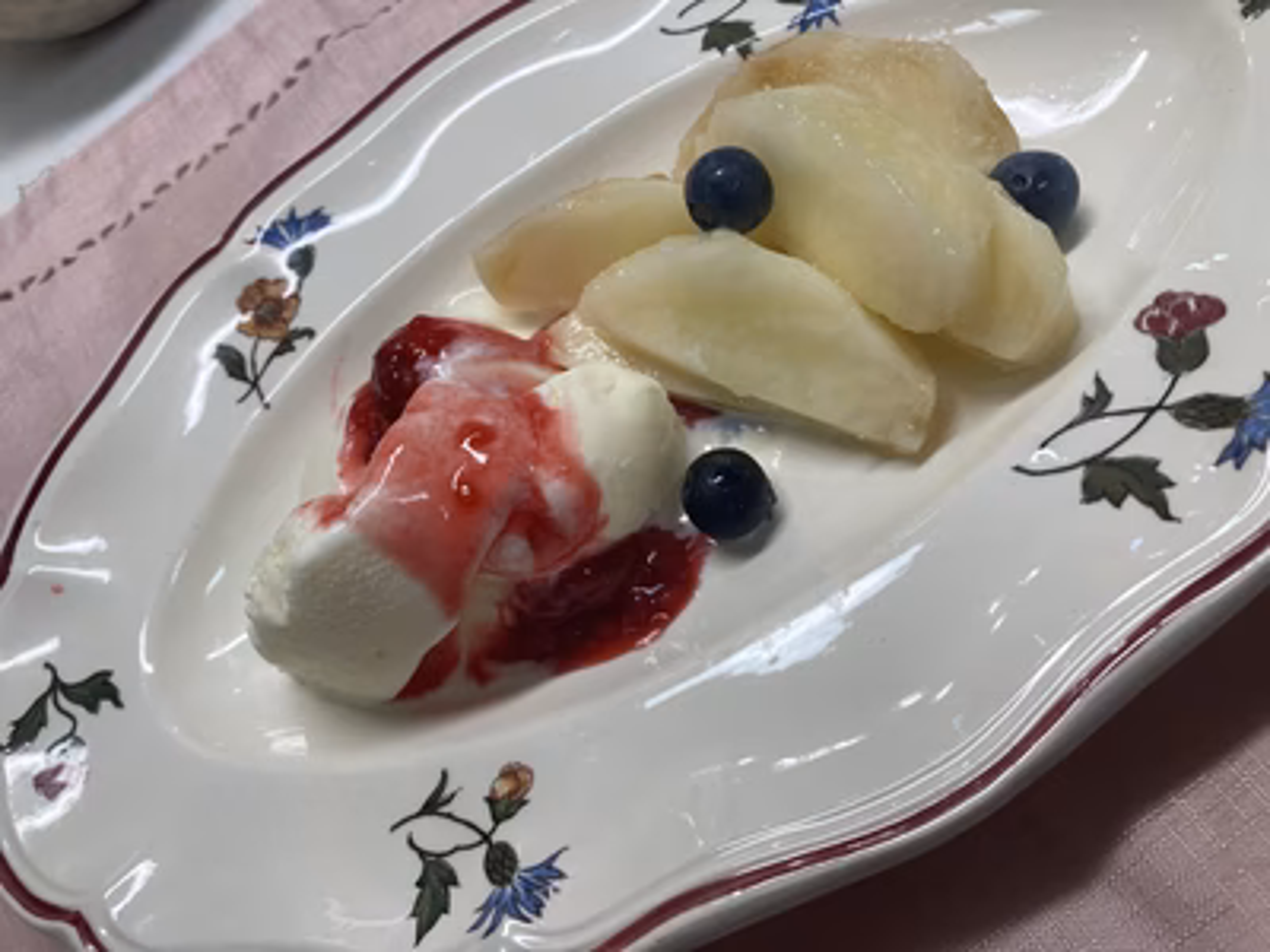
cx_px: 635
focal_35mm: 28
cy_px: 476
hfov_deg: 63.4
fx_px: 1027
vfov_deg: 49.7
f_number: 1.8
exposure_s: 1/120
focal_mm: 3.99
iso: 50
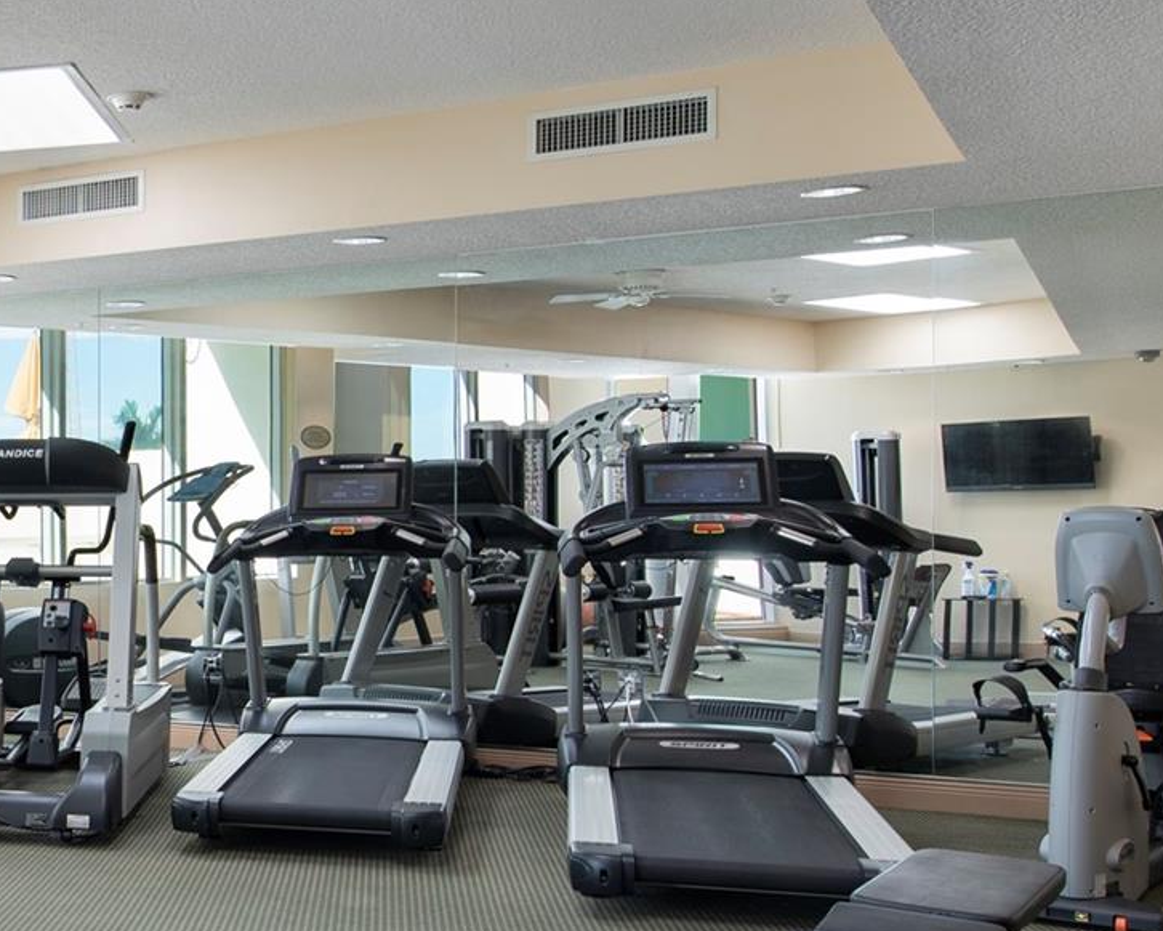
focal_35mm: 45
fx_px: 1549
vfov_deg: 33.4
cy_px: 546
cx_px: -224
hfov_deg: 33.6
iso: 100
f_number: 9
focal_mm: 17
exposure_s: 1/40
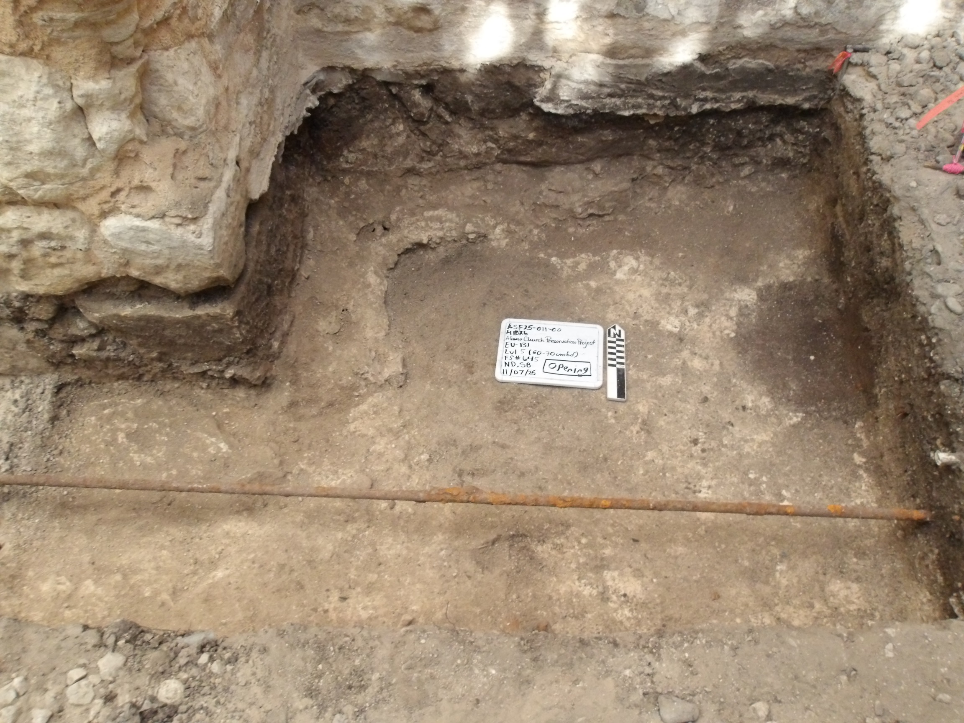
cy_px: 362
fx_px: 752
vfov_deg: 51.4
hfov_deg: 65.3
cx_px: 482
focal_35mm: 27
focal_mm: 4.9
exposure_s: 1/60
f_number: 10.4
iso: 866
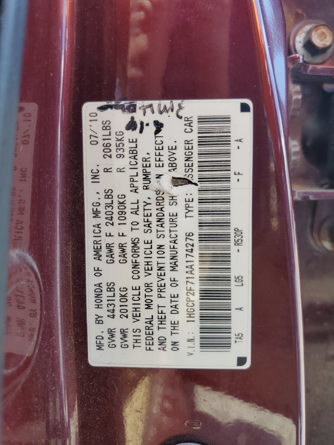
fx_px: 334
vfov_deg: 67.3
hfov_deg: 53.1
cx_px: 167
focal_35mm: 26
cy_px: 222
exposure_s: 1/233
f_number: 1.5
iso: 50
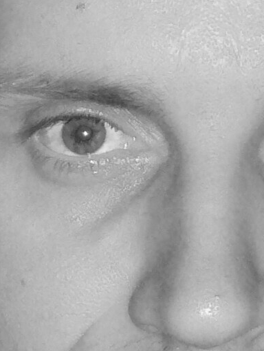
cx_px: 223
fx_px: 4570
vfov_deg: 4.4
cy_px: 365
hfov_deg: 3.3
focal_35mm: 450
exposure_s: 1/30
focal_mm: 17.2
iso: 200
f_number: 3.5
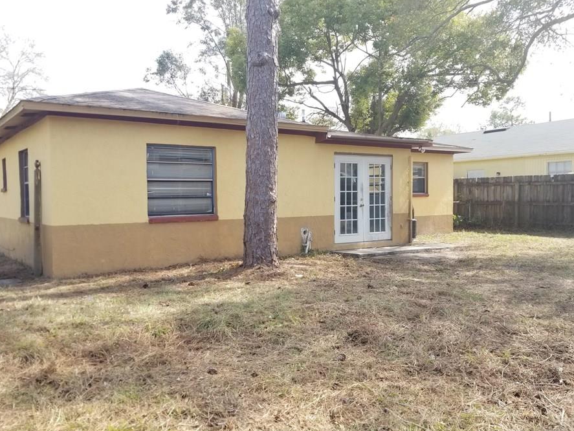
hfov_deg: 59.9
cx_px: 285
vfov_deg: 46.8
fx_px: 498
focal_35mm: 30
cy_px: 222
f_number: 1.7
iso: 50
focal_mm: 4.25
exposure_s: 1/367
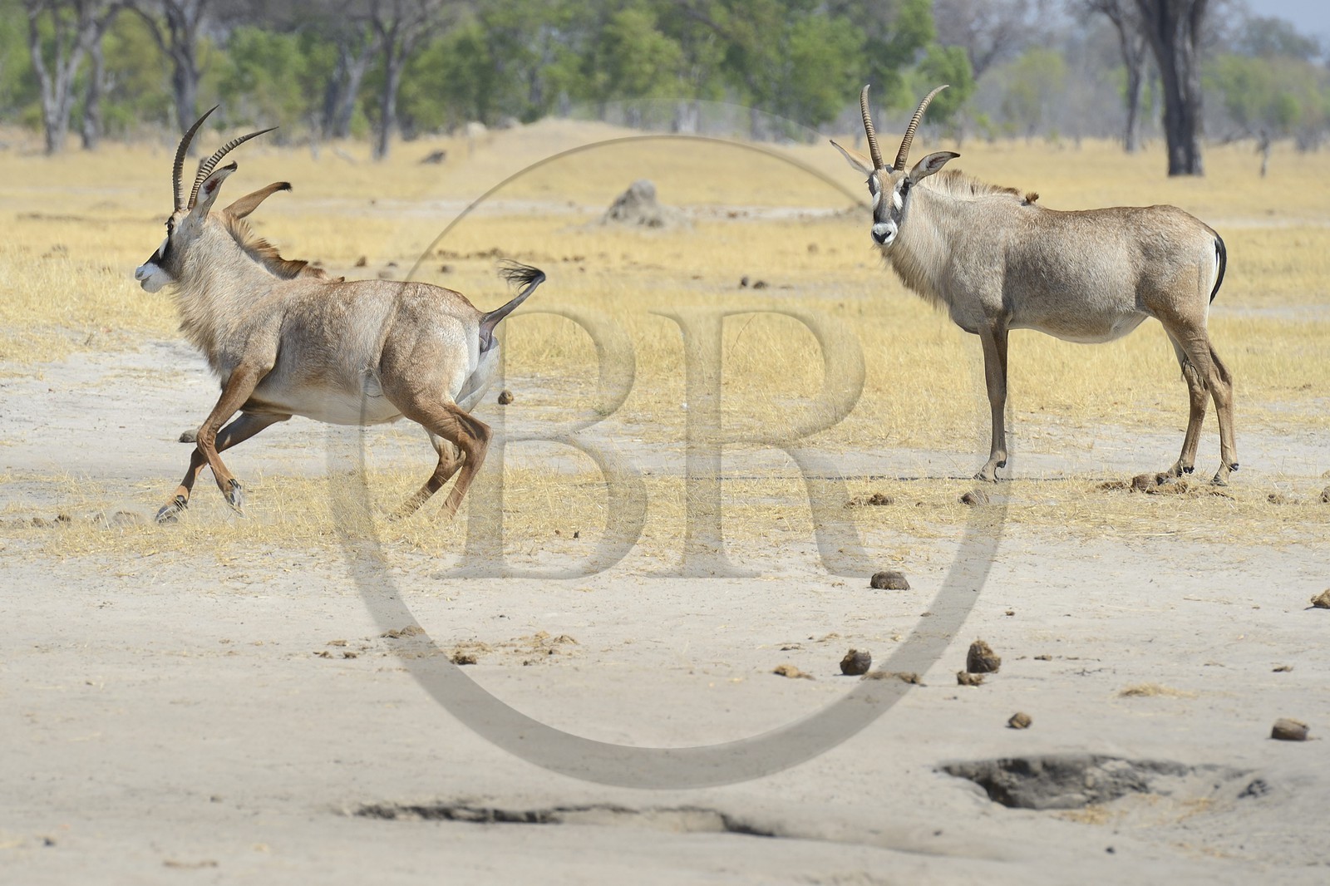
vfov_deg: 4.9
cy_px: 443
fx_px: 10342
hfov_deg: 7.4
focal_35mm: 280
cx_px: 665
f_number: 7.1
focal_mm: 280
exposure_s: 1/1250
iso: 400
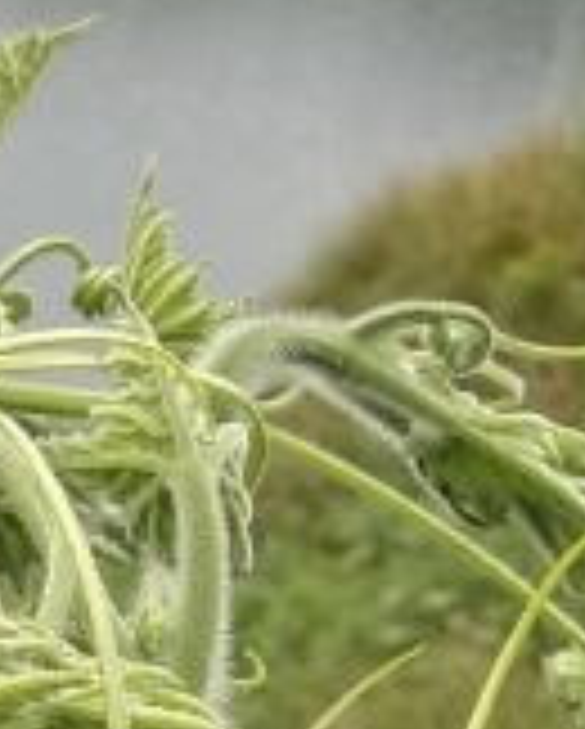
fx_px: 4688
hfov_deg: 6.8
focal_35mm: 217
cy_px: 909
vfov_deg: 8.8
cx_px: -765
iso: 63
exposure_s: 1/1477
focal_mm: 3.95
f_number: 1.8
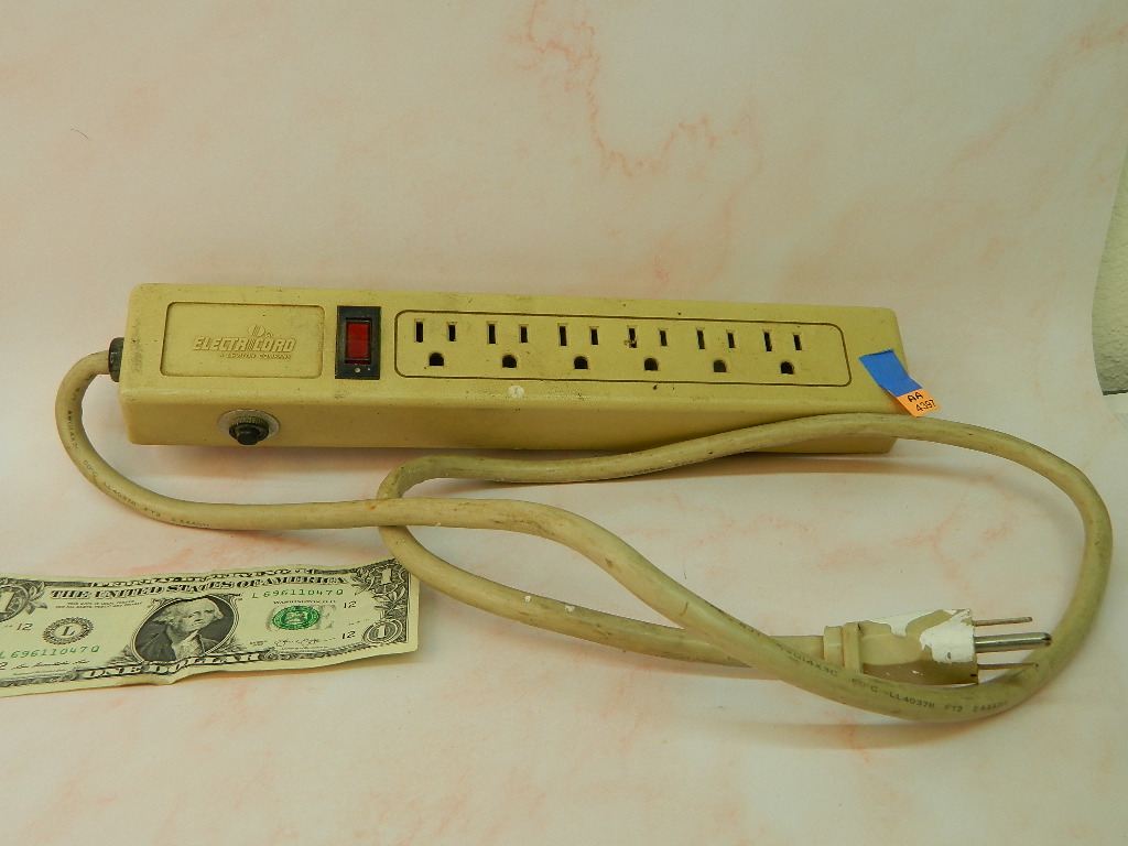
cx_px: 564
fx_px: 1141
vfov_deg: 40.7
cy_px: 423
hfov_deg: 52.6
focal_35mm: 35
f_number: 3.3
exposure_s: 1/60
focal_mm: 6.2
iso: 80
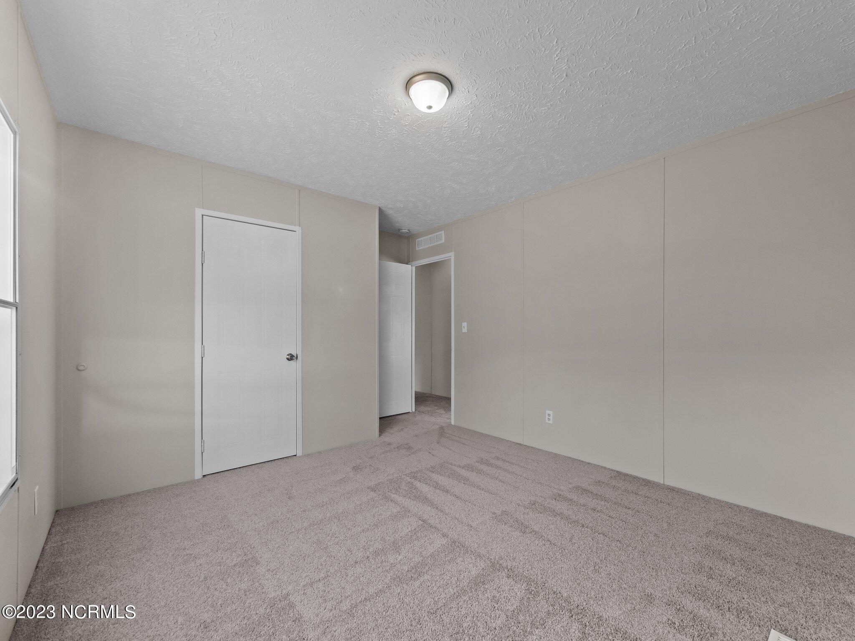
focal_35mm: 14
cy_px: 320
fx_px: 346
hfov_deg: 102.1
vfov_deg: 85.7
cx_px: 428
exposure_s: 1/20
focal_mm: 7
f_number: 4
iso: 400
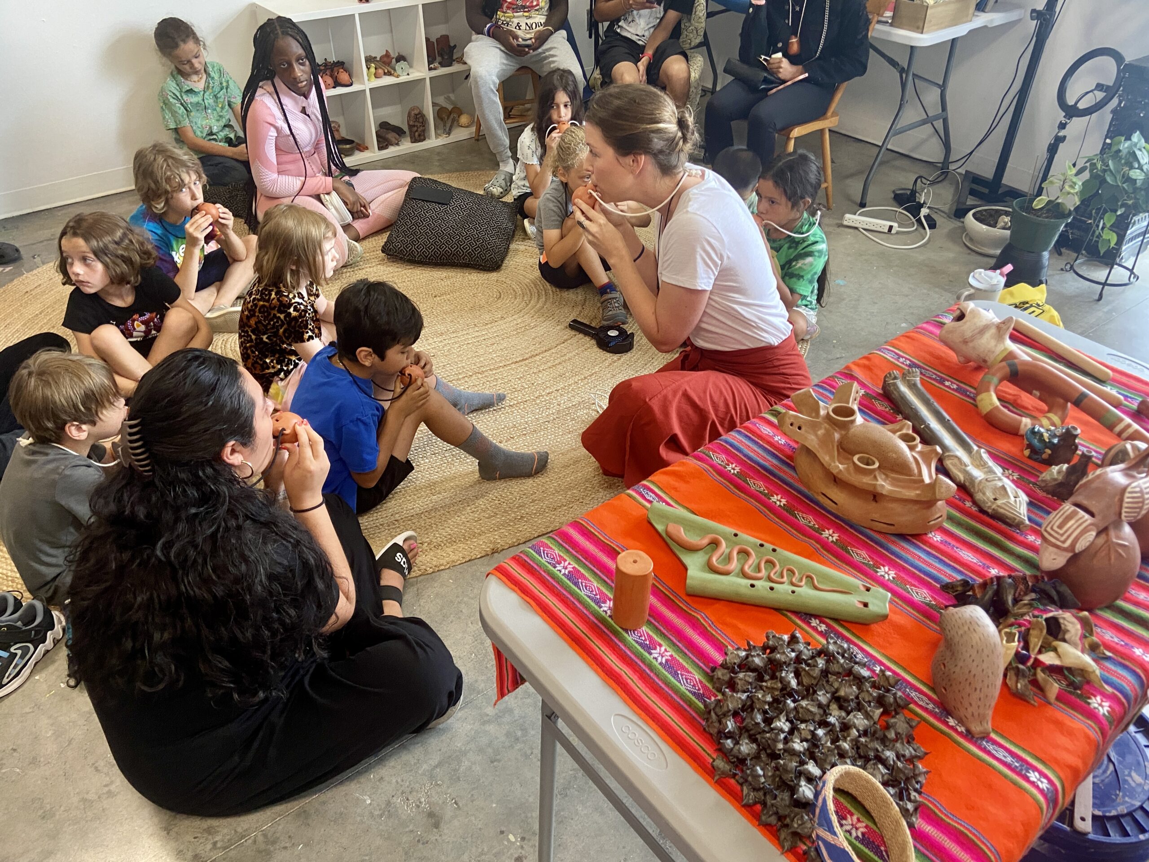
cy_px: 431
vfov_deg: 53.1
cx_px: 574
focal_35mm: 26
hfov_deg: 67.3
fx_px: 863
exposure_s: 1/60
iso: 200
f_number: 1.8
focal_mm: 4.25
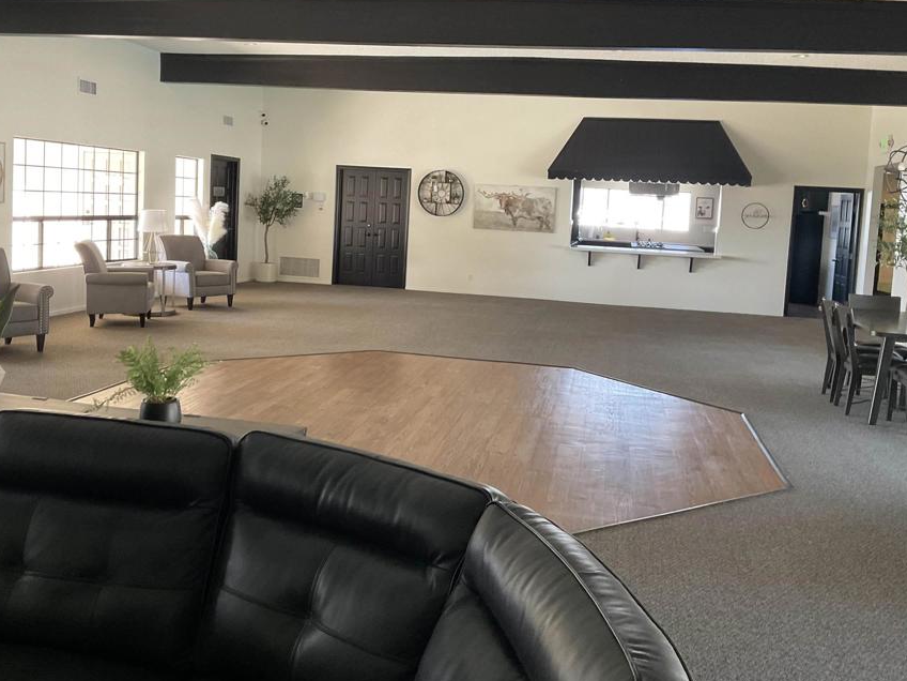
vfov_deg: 40.5
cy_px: 276
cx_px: 466
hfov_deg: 52.6
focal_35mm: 35
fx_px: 917
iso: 125
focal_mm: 3
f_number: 1.8
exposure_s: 1/60
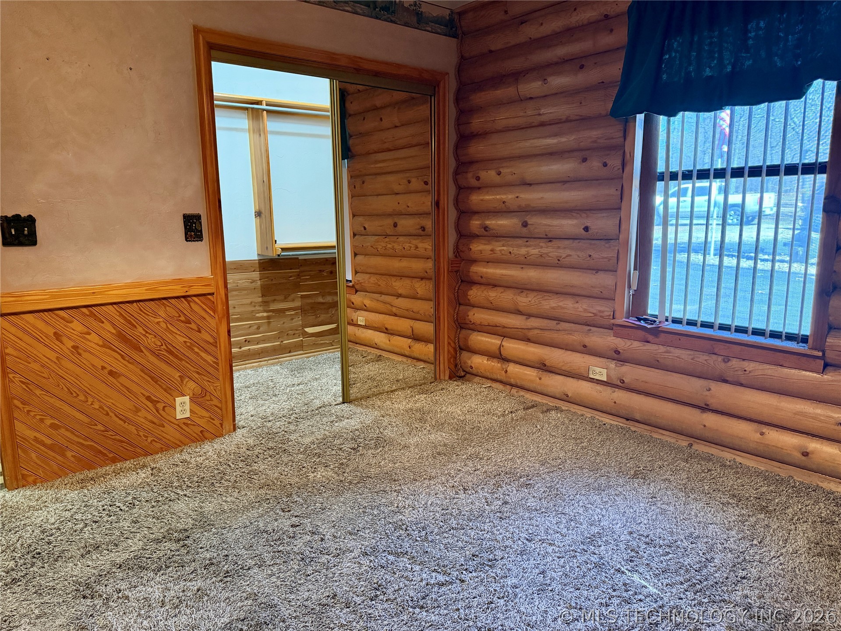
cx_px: 420
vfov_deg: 56.8
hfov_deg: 71.6
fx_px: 583
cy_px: 316
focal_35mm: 24
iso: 800
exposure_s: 1/40
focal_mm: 6.76
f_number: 1.78
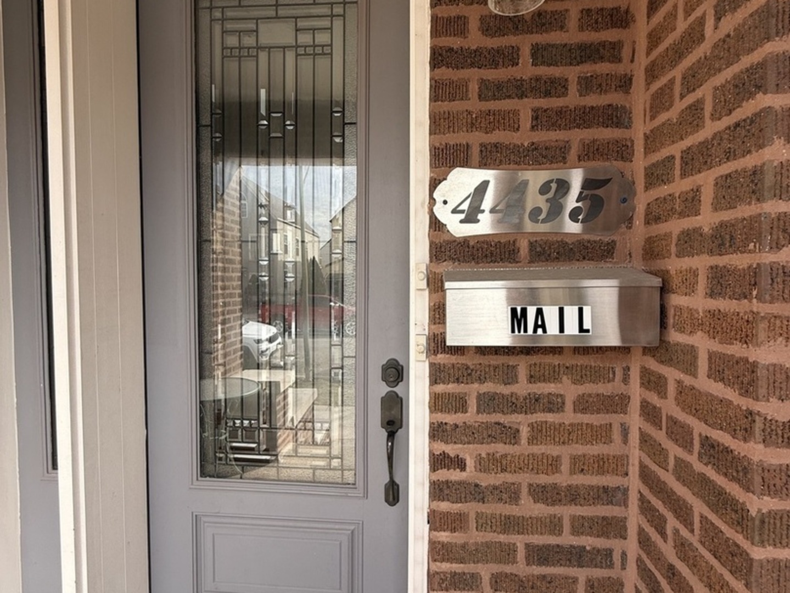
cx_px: 395
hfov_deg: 102.0
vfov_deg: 85.7
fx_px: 320
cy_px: 296
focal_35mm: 14
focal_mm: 2.22
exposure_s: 1/290
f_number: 2.2
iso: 50
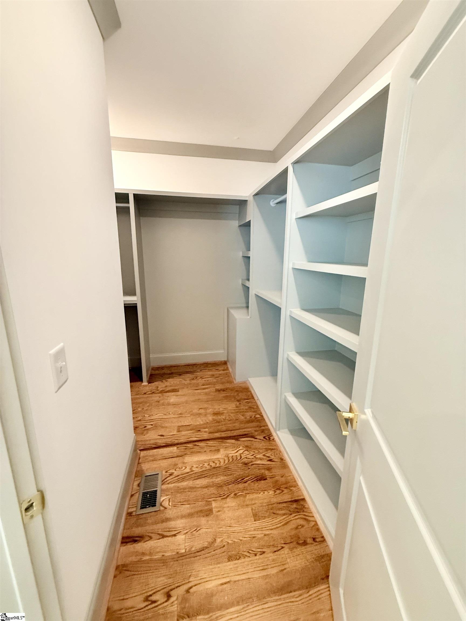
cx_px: 233
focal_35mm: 14
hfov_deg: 85.7
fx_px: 251
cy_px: 310
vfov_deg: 102.1
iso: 320
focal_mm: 2.22
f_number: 2.2
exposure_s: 1/60
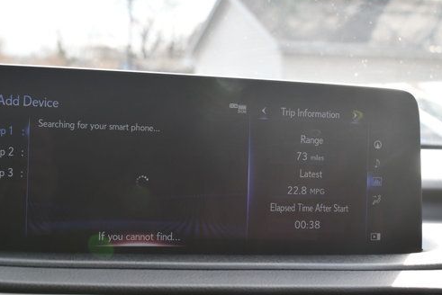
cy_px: 156
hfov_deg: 35.5
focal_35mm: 56
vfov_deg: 24.2
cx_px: 171
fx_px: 688
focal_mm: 29
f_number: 5.6
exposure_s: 1/250
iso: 280
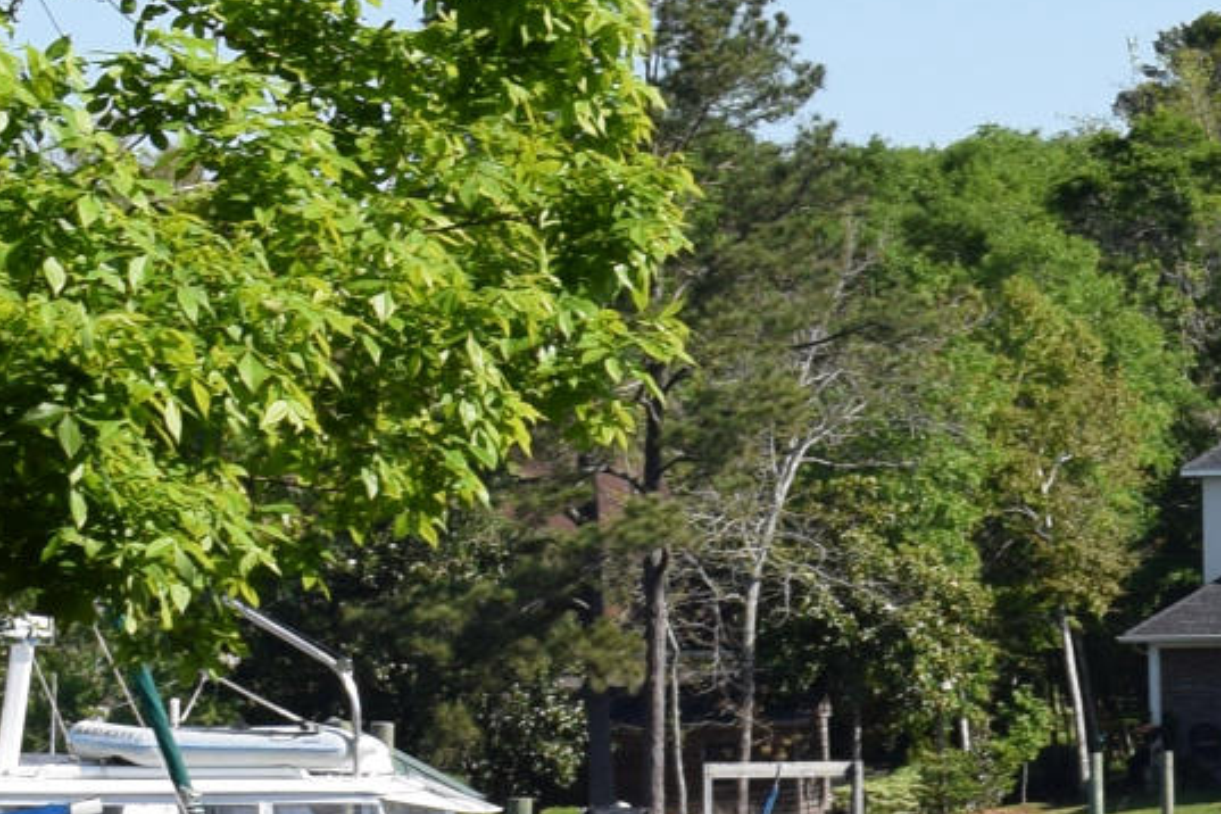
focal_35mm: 335
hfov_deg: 6.1
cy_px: 621
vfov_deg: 4.1
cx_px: 1783
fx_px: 11361
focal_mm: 40
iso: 100
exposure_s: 1/200
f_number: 9
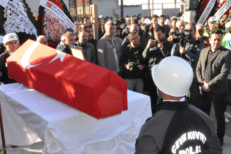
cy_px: 85
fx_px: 279
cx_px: 113
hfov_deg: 44.9
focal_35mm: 44
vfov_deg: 30.7
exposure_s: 1/200
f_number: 25
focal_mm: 25
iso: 3200
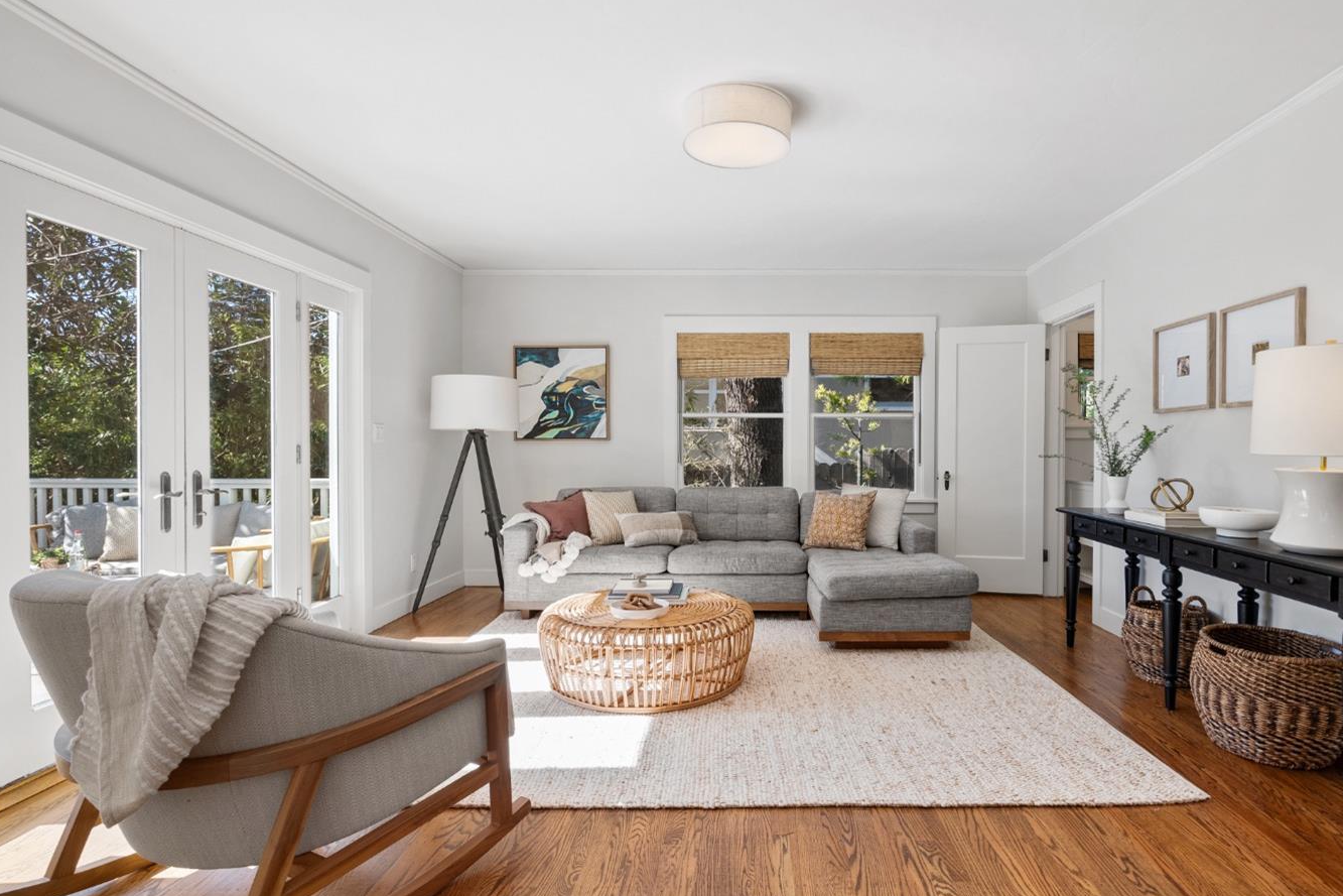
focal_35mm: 18
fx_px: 672
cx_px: 745
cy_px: 453
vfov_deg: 67.4
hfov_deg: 89.7
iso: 400
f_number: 8
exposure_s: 1/13
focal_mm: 16
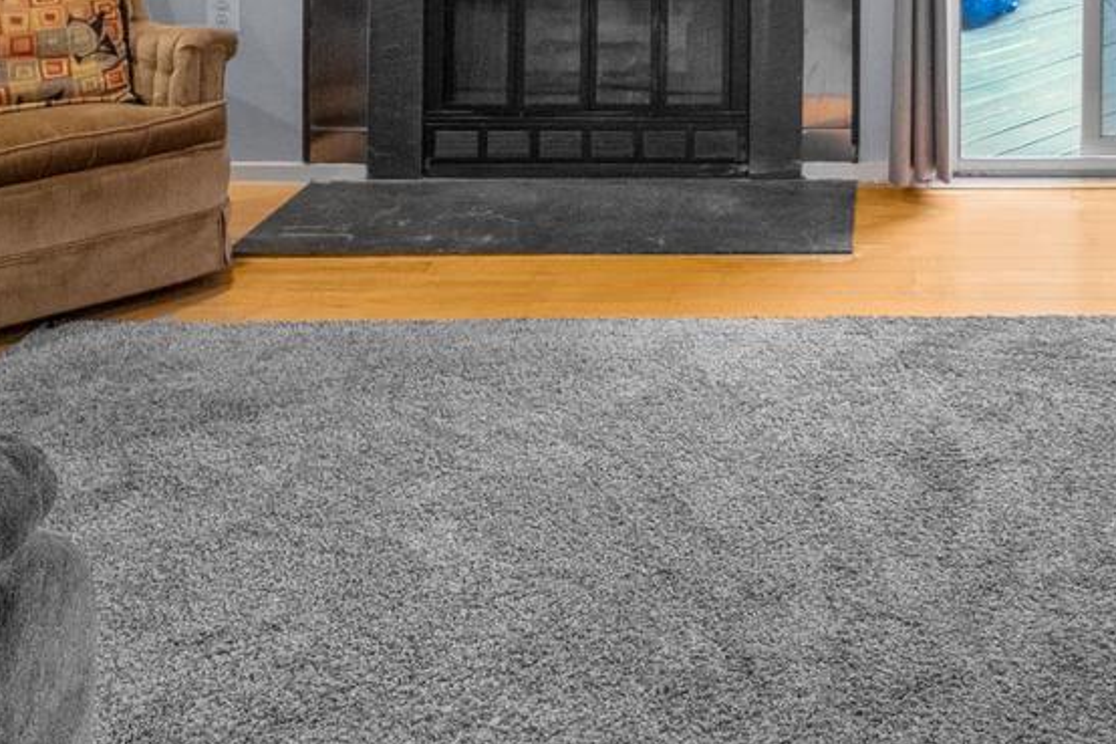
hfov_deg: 46.4
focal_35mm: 39
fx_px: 1209
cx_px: 923
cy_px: -165
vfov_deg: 29.2
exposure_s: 1/60
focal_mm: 10
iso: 1000
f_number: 4
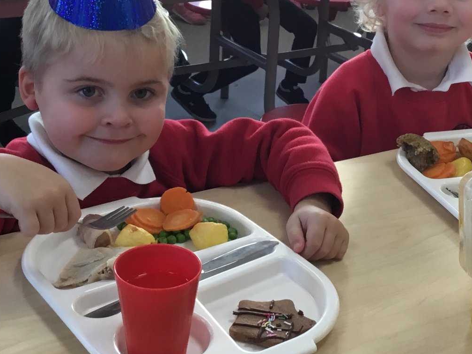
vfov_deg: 23.3
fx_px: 859
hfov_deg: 30.6
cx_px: 286
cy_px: 164
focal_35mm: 63
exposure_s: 1/33
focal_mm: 3.3
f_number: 2.4
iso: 32
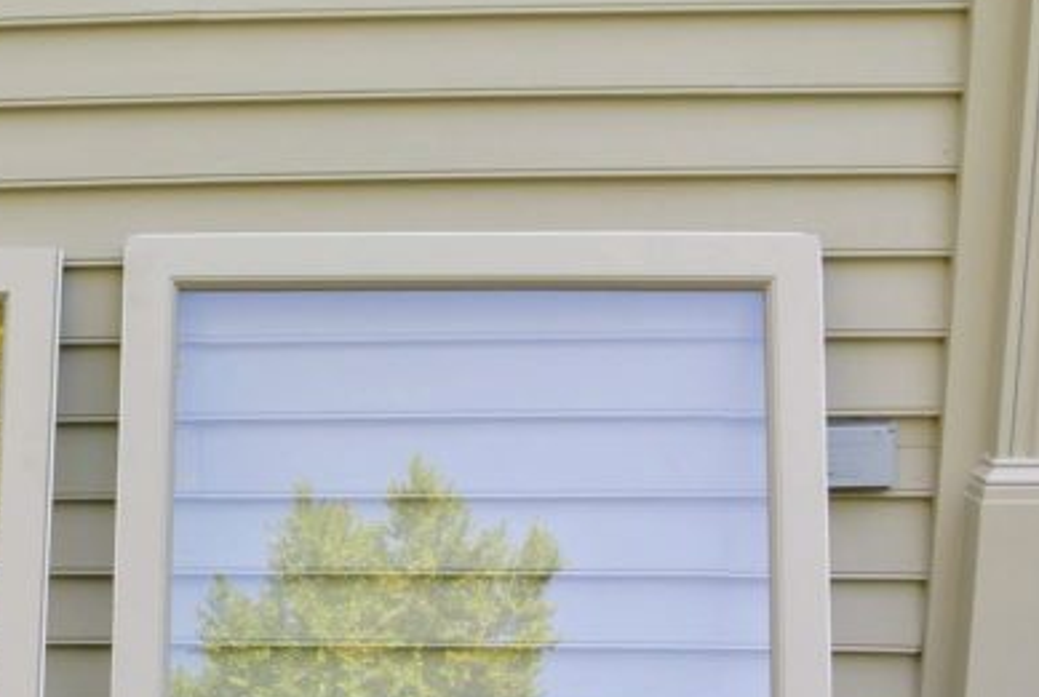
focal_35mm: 71
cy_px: 790
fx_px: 2053
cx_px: 131
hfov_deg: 27.5
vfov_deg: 18.5
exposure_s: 1/60
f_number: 3.5
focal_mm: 10
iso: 100
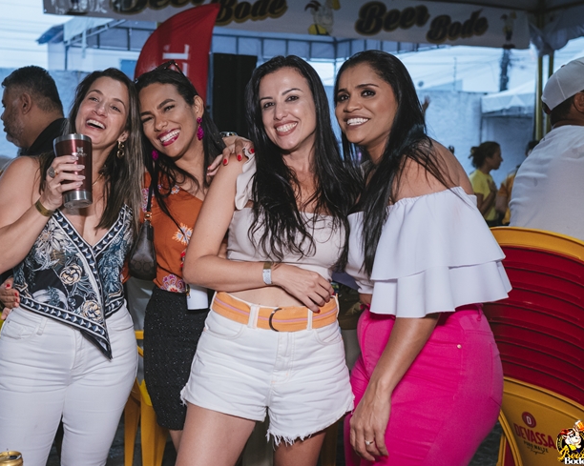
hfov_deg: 44.7
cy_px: 234
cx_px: 245
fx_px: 708
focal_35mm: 41
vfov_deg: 36.5
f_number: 2.5
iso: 2500
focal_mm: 24
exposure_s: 1/320
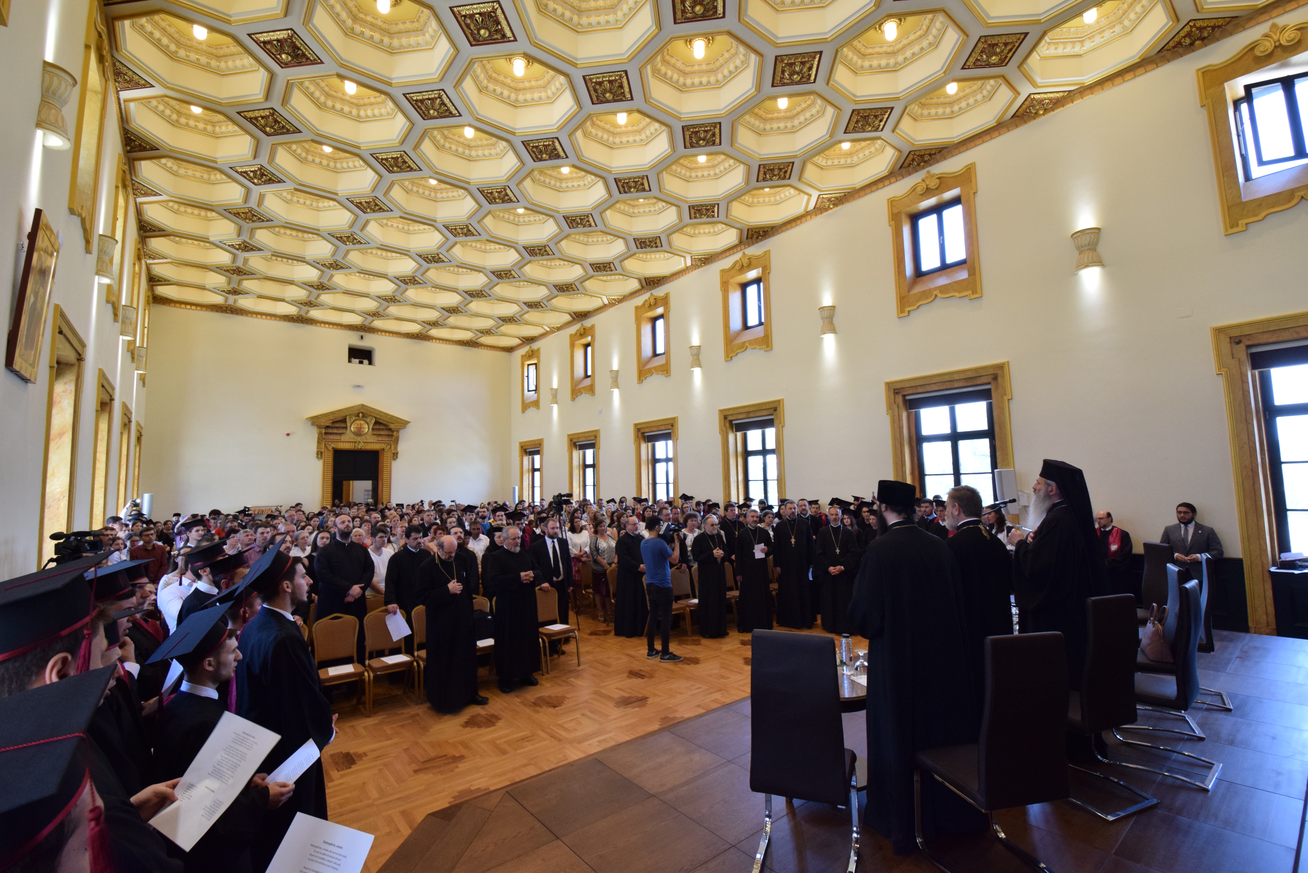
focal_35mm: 15
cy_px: 436
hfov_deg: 100.4
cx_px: 654
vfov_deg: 77.4
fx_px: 545
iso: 1000
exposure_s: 1/60
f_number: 5.6
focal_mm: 10
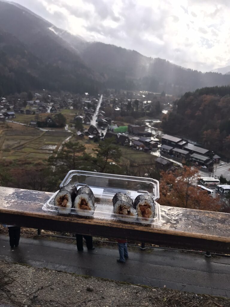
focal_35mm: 28
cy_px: 154
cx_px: 115
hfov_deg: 49.7
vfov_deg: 63.4
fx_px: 248
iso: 20
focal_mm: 3.99
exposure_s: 1/987
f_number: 1.8
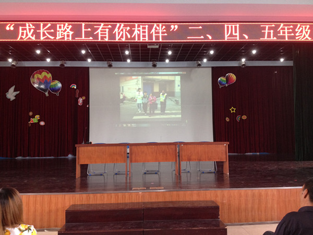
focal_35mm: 35
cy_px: 118
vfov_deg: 40.7
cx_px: 156
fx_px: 316
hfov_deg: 52.6
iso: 125
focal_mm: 4.28
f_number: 2.4
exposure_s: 1/20
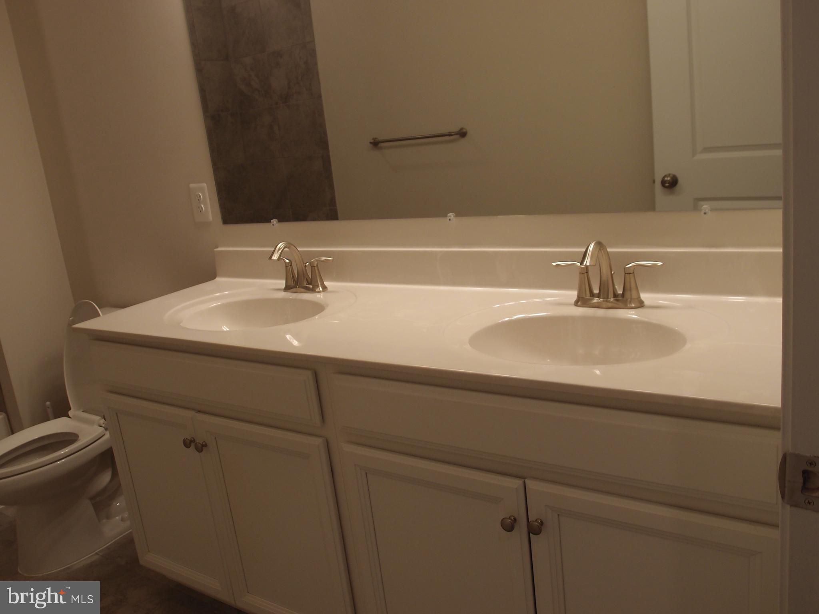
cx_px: 410
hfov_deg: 60.0
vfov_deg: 46.8
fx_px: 710
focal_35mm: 30
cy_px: 307
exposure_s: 1/125
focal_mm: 6.48
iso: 100
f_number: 2.2
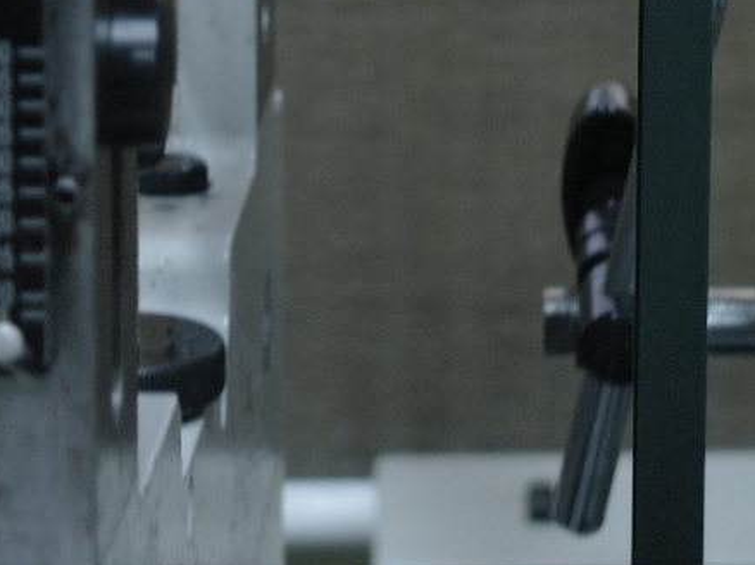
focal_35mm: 173
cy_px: -379
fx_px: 3771
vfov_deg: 8.3
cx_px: 569
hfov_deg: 11.4
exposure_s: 1/15
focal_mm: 27
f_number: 4
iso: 400
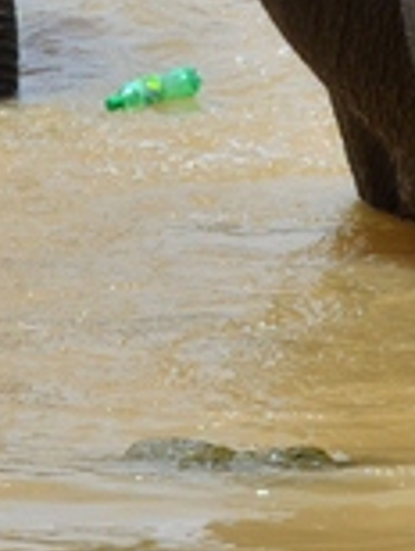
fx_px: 7923
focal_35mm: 497
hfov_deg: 3.0
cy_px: -487
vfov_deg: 3.9
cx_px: 608
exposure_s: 1/500
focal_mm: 52
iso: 200
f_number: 11
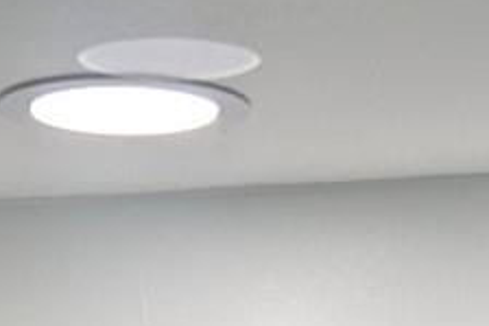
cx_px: 70
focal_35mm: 193
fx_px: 2620
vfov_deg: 6.1
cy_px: 1232
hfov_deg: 10.6
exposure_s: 1/177
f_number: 1.5
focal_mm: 5.7
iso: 40
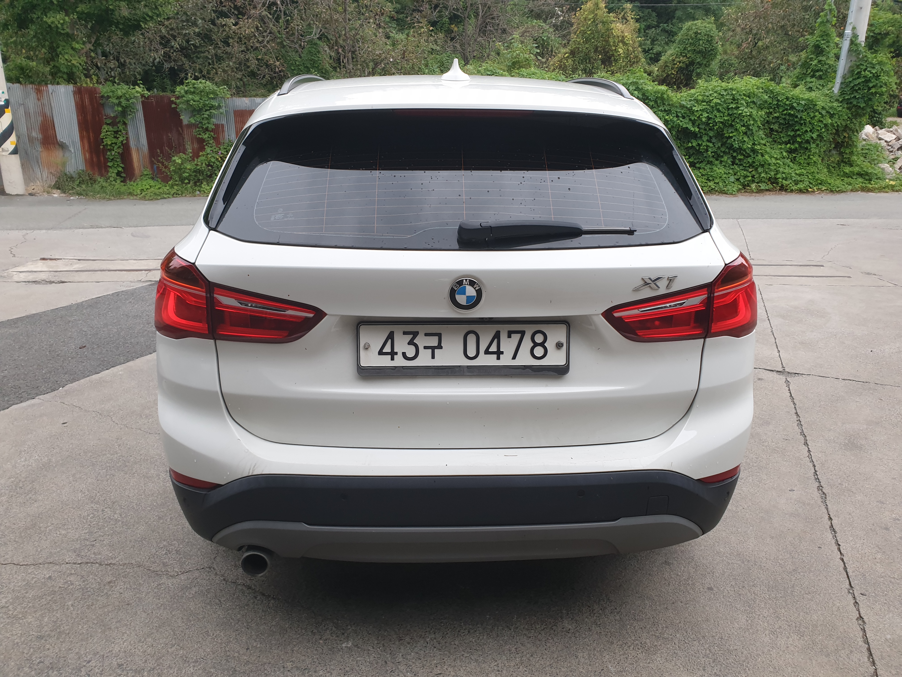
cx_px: 451
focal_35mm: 26
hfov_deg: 67.3
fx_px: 677
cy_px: 338
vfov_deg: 53.1
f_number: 2.4
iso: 100
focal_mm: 4.3
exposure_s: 1/50
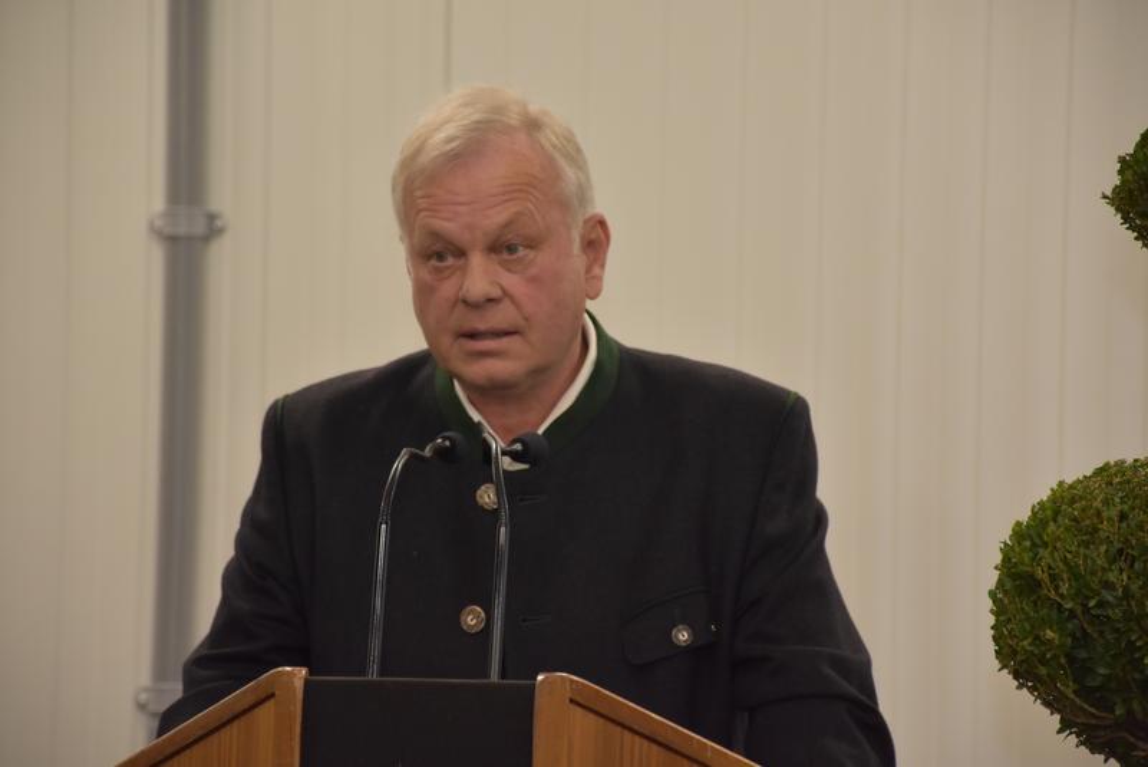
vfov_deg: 6.5
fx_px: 6699
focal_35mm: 210
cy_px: 384
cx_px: 574
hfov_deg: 9.8
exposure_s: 1/60
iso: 1250
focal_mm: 140
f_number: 5.6
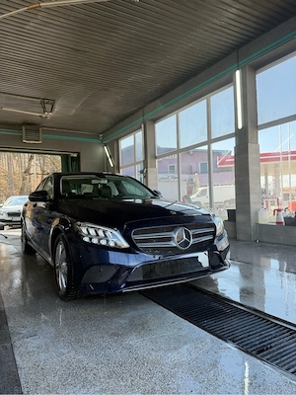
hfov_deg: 56.8
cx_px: 148
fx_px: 274
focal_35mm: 24
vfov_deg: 71.6
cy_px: 198
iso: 100
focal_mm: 6.76
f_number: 1.78
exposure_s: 1/342
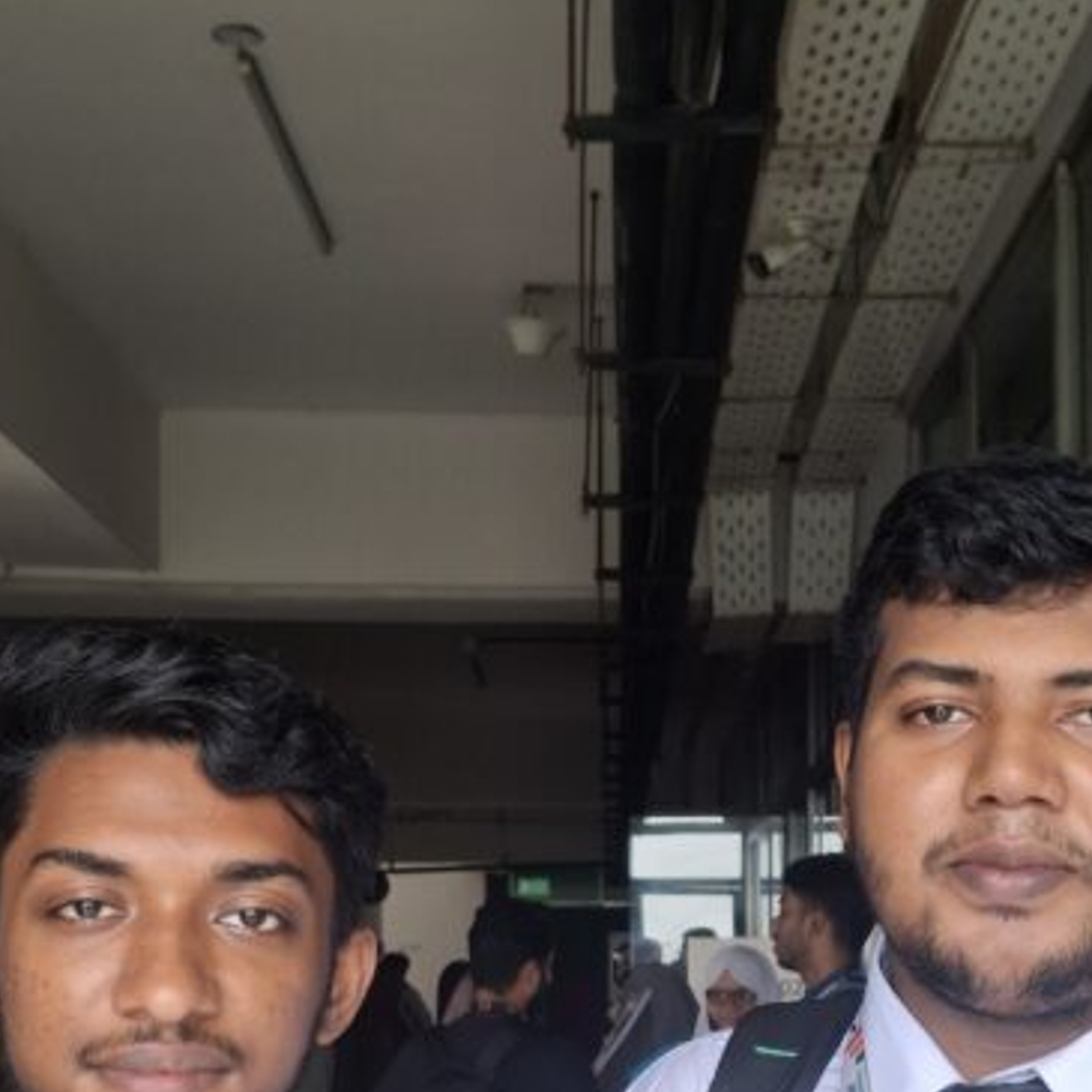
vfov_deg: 27.3
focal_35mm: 62
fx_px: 2213
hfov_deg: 27.6
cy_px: 826
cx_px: 685
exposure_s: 1/132
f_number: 1.8
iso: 32
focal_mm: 4.69
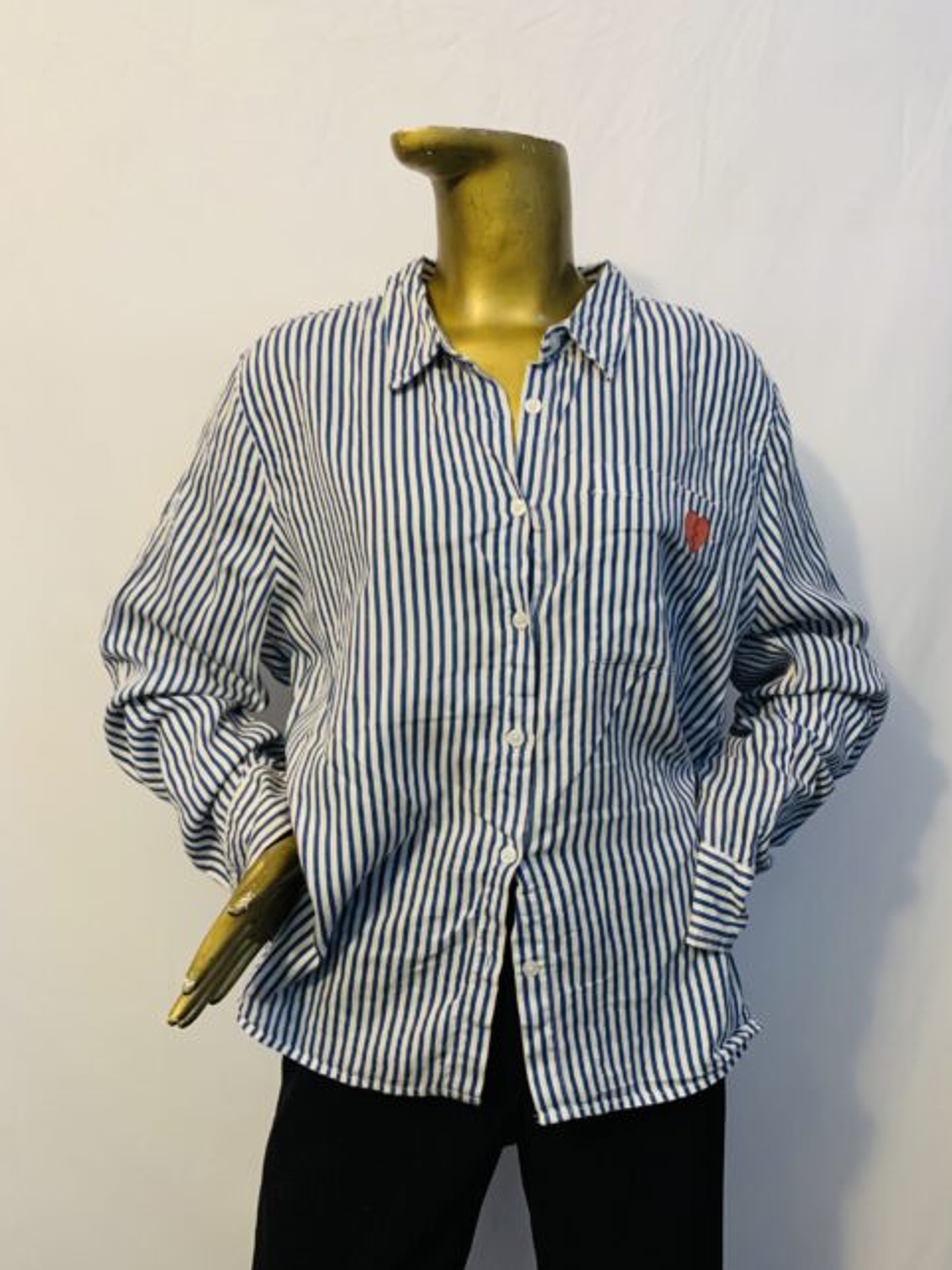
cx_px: 489
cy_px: 642
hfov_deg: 51.3
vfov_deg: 65.3
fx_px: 991
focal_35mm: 27
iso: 250
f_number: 1.8
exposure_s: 1/30
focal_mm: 4.25
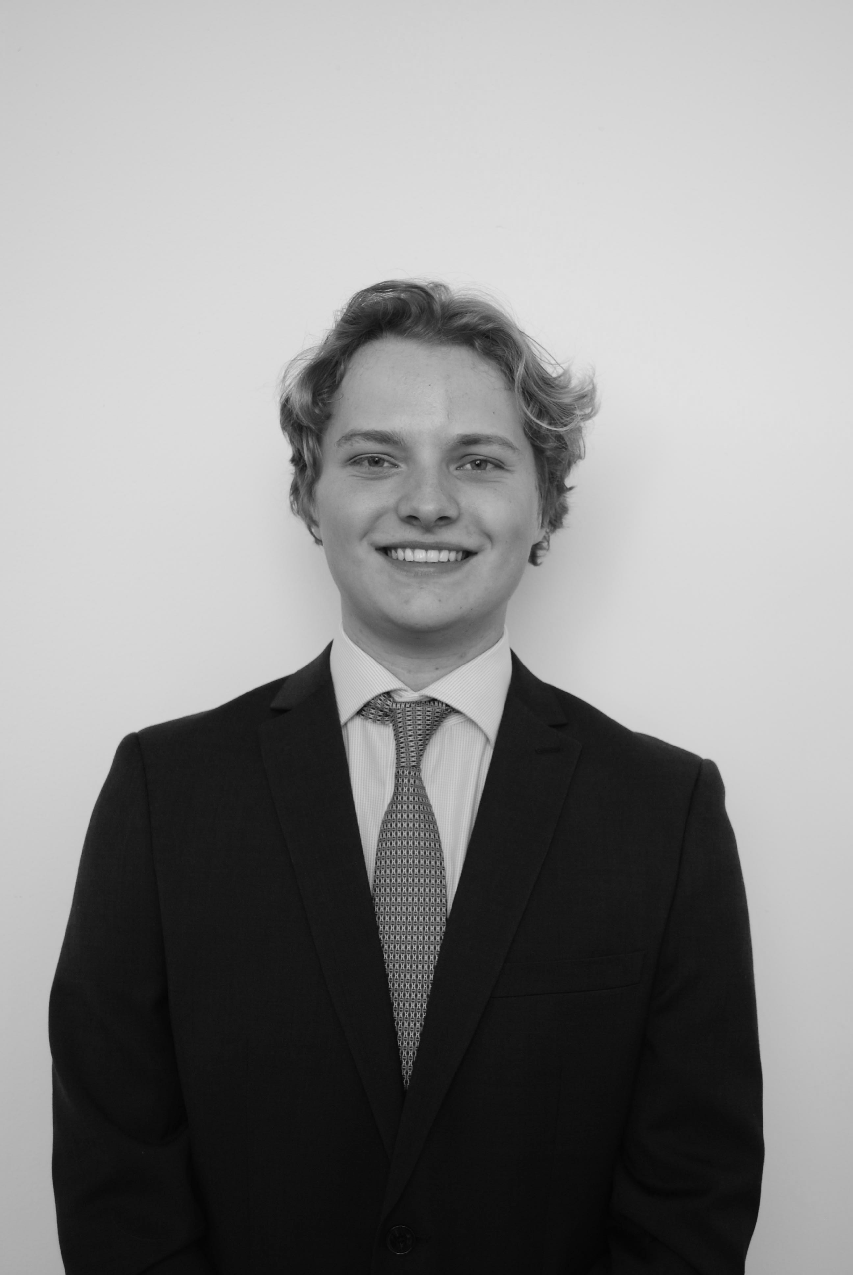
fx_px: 1701
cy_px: 638
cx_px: 426
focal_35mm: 48
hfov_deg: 28.2
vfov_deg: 41.1
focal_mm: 32
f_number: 5
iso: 200
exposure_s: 1/40
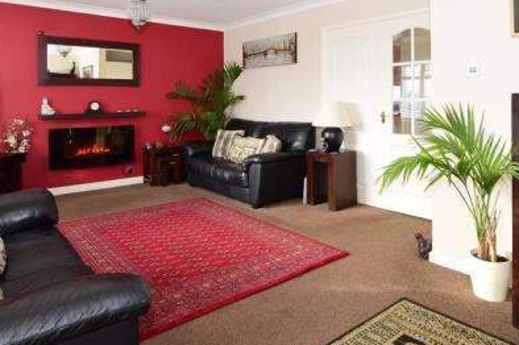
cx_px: 308
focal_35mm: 25
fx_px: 360
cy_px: 94
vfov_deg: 49.5
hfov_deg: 70.9
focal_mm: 10
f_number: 9
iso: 400
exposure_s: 1/2.5
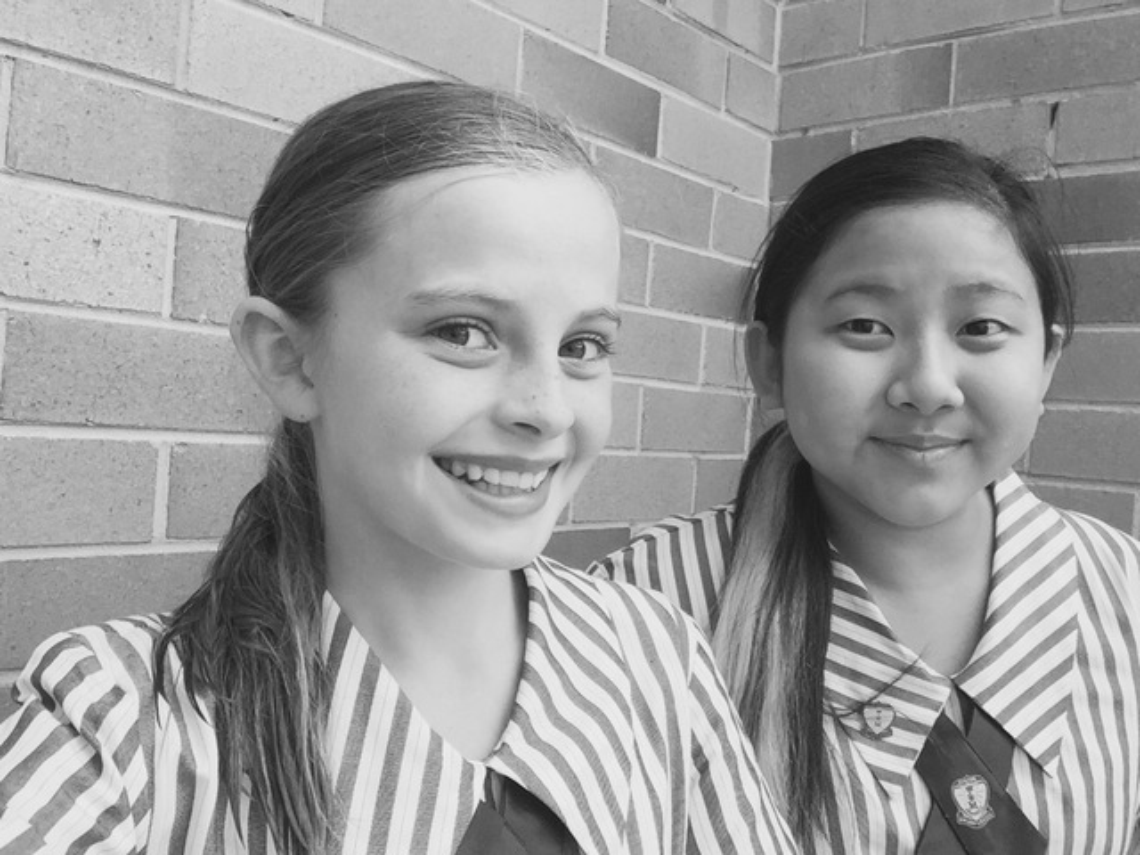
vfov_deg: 45.4
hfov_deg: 58.4
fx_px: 1021
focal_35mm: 31
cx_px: 570
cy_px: 428
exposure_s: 1/101
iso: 32
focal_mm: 2.65
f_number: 2.2
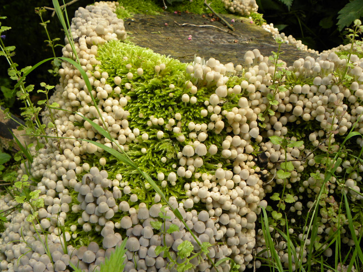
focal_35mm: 37
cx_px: 182
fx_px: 388
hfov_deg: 50.1
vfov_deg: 38.7
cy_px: 136
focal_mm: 6.6
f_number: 3.5
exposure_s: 1/102
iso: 64
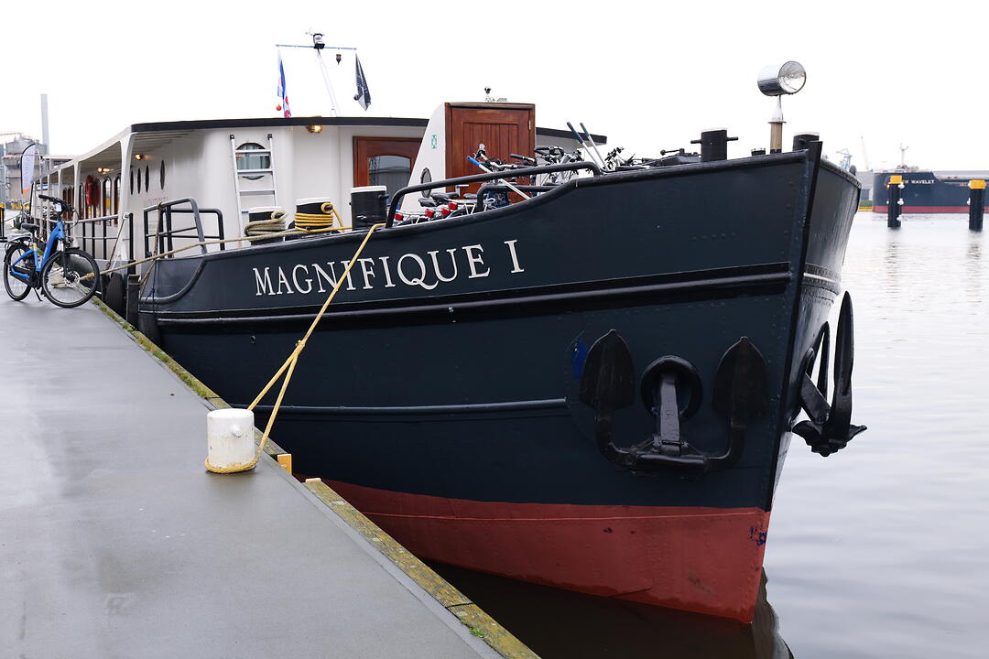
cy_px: 330
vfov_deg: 33.4
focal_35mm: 40
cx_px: 494
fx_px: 1099
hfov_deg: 48.5
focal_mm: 40
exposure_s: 1/250
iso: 1000
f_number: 9
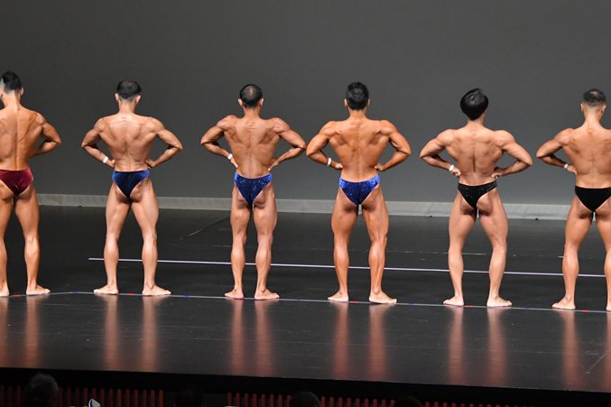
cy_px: 180
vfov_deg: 6.4
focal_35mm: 214
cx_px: 269
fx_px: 3631
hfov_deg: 9.6
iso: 5000
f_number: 5.6
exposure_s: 1/400
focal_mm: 125
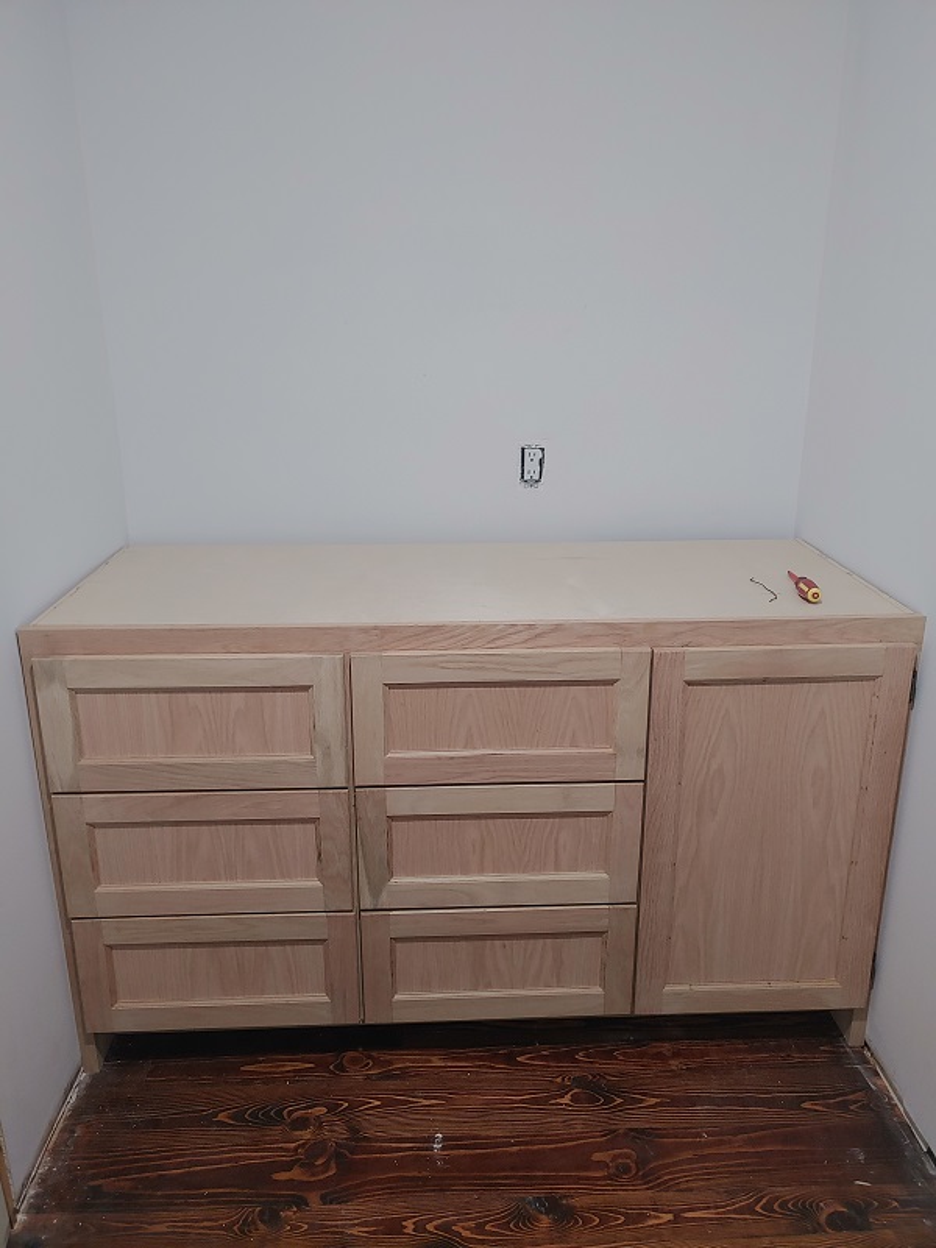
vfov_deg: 67.3
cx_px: 468
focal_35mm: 26
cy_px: 624
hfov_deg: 53.1
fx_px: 937
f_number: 1.8
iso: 200
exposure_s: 1/40
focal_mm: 4.36
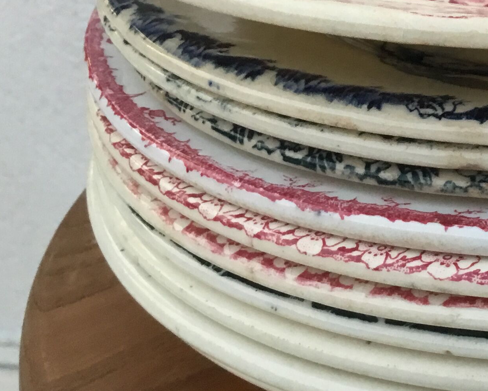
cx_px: 625
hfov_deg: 21.7
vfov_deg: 18.8
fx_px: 1155
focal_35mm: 80
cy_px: 18
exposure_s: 1/33
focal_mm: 3.3
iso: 50
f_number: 2.4
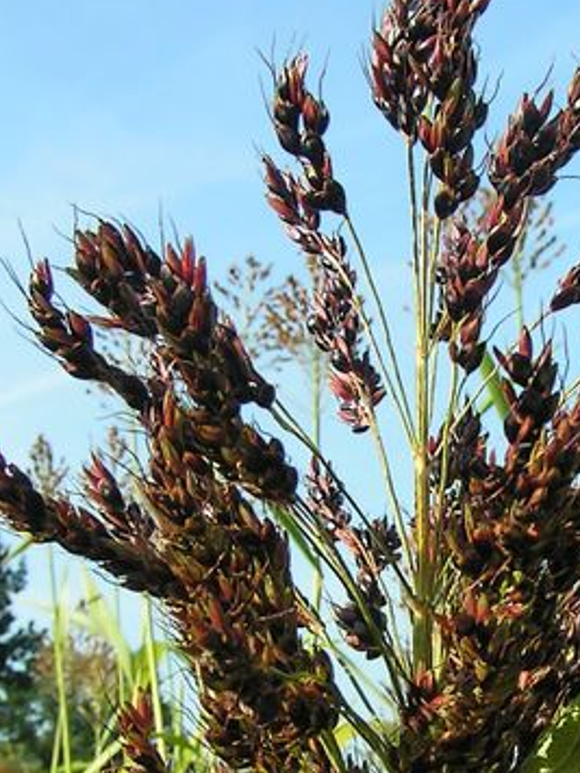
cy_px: 452
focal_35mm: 64
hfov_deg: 22.8
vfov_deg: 30.2
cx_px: 402
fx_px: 1430
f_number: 5.6
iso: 50
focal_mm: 5.8
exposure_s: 1/200
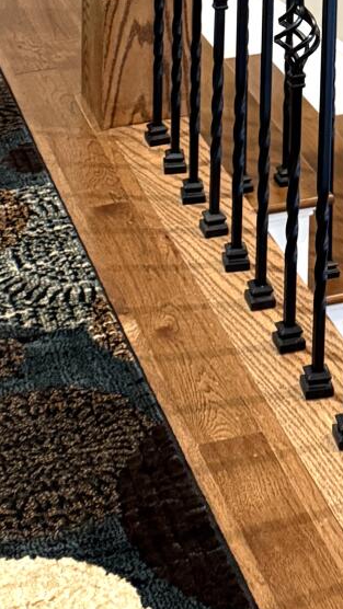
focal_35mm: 94
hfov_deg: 12.7
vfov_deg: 19.9
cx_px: 347
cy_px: -284
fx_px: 1519
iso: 640
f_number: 1.78
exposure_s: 1/40
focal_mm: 6.76
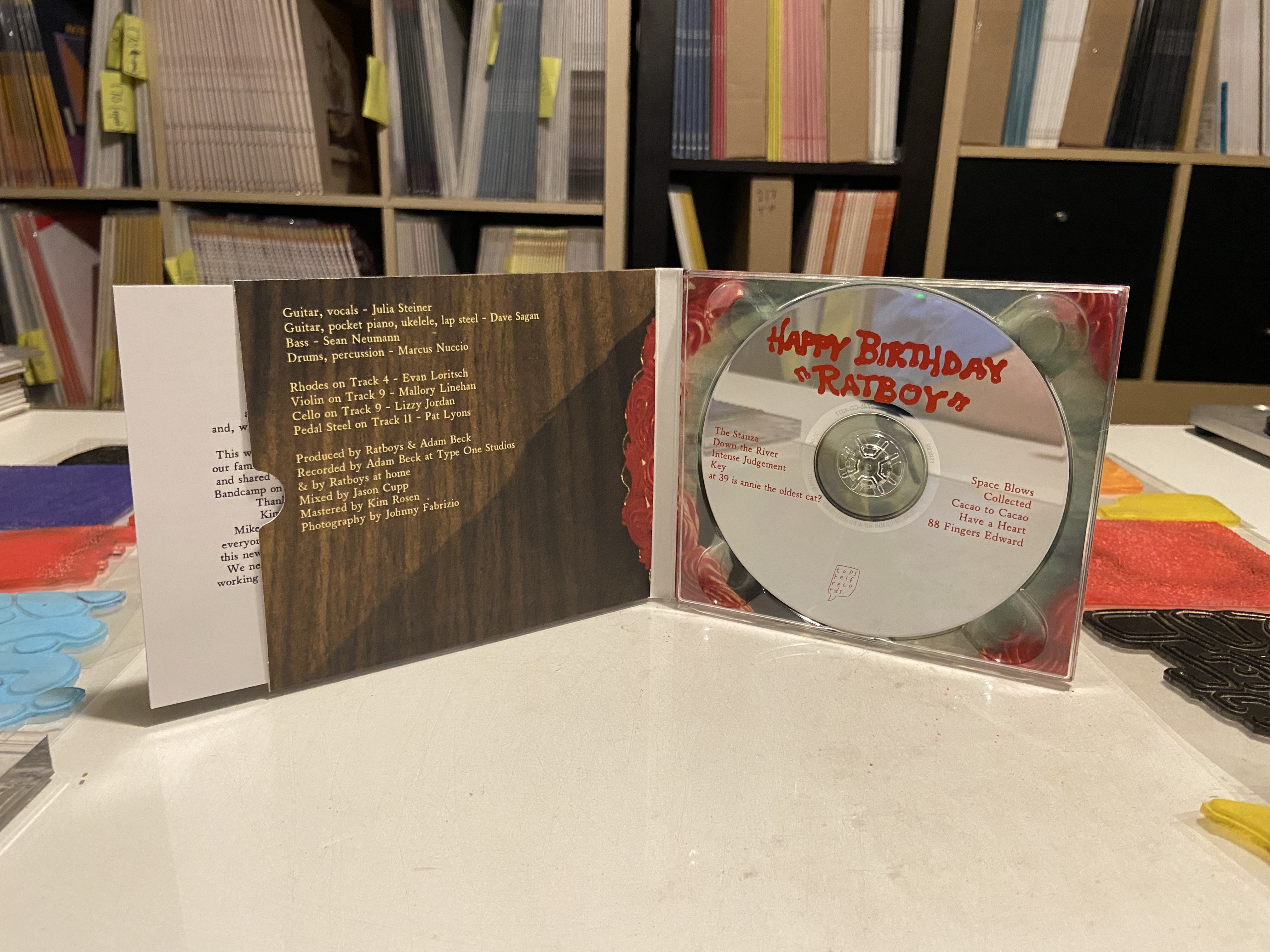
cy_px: 476
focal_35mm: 26
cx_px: 635
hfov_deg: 67.3
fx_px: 954
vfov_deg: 53.1
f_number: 1.8
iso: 320
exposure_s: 1/60
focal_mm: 4.25
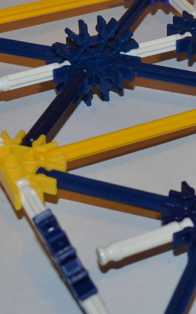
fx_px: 1136
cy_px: 115
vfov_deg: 15.7
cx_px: 228
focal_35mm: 133
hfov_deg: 9.7
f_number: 5.6
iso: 200
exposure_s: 1/30
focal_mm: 26
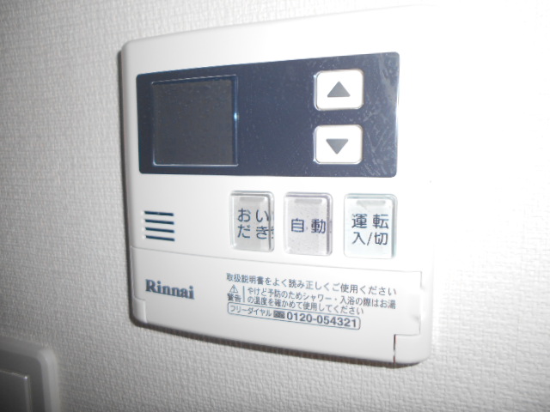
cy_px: 206
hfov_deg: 67.3
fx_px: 413
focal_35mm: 26
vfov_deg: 53.1
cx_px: 275
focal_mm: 4.6
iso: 80
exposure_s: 1/25
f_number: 3.2
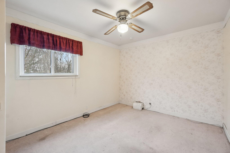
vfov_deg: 77.3
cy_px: 76
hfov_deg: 100.4
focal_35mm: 15
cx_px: 115
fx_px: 96
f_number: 8
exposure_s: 1/30
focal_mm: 10
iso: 1600
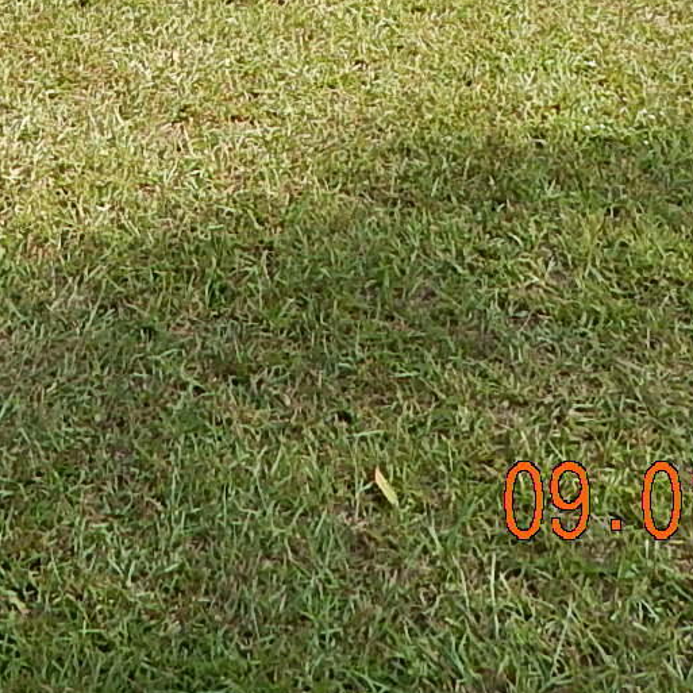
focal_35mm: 90
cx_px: -88
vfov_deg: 17.0
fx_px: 2038
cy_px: -409
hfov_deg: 18.5
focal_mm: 4
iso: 125
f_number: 3
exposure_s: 1/500
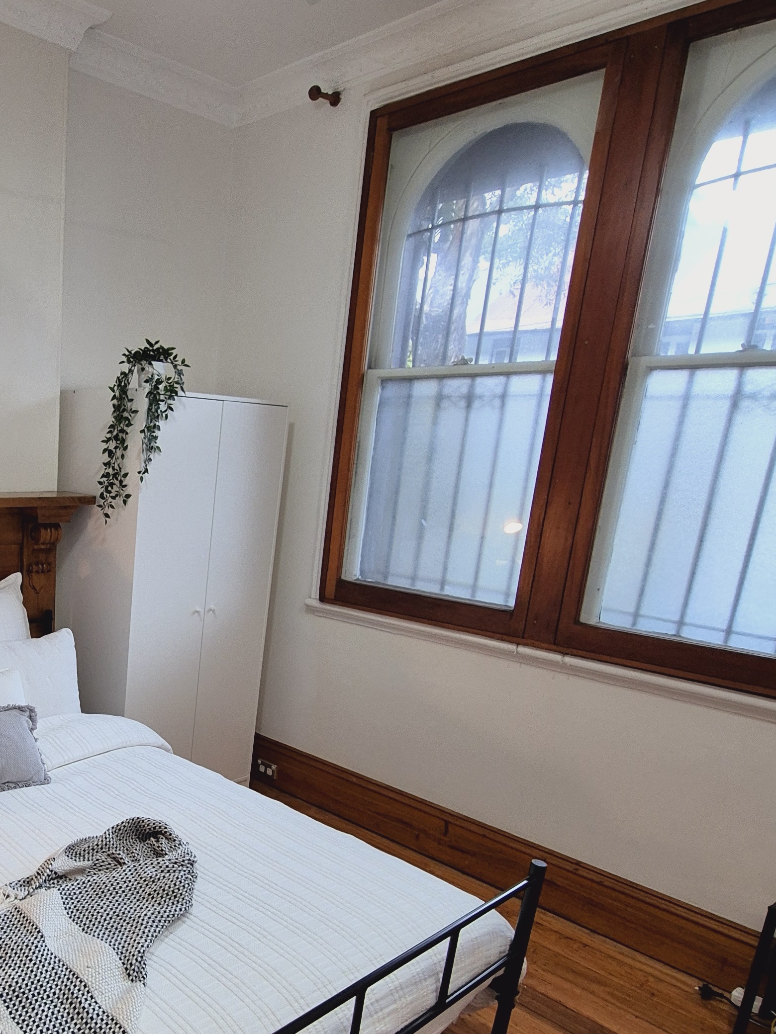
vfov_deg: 68.2
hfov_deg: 48.8
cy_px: 655
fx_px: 747
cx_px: 72
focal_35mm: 25
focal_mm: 2.2
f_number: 2.2
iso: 125
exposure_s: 1/50
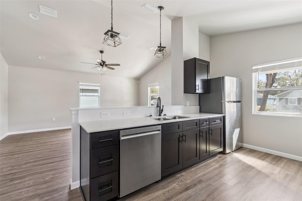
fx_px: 126
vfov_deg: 77.3
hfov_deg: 100.4
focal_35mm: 15
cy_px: 100
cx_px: 151
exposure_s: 1/5
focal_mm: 10
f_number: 8
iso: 200
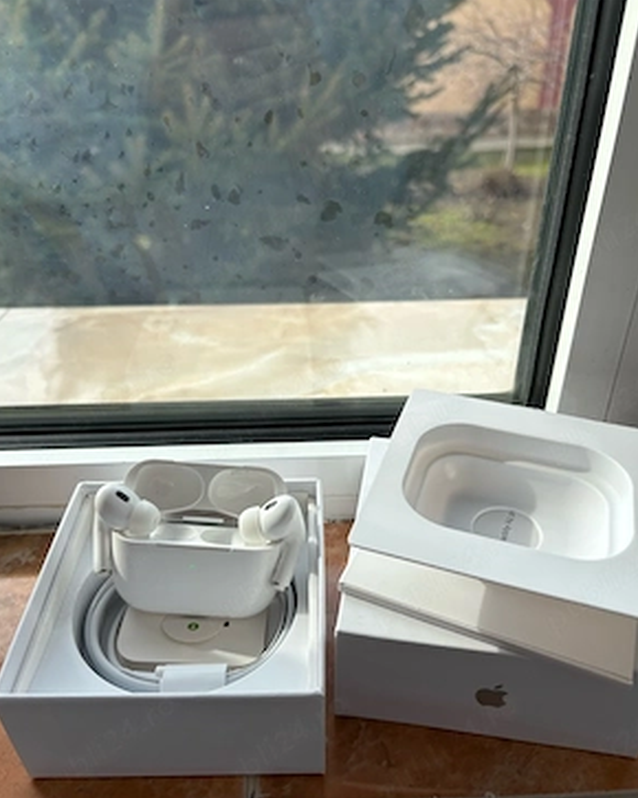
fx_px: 661
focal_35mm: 28
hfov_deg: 51.5
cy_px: 433
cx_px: 319
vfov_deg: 62.1
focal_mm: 5.96
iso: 50
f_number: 1.6
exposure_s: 1/1239
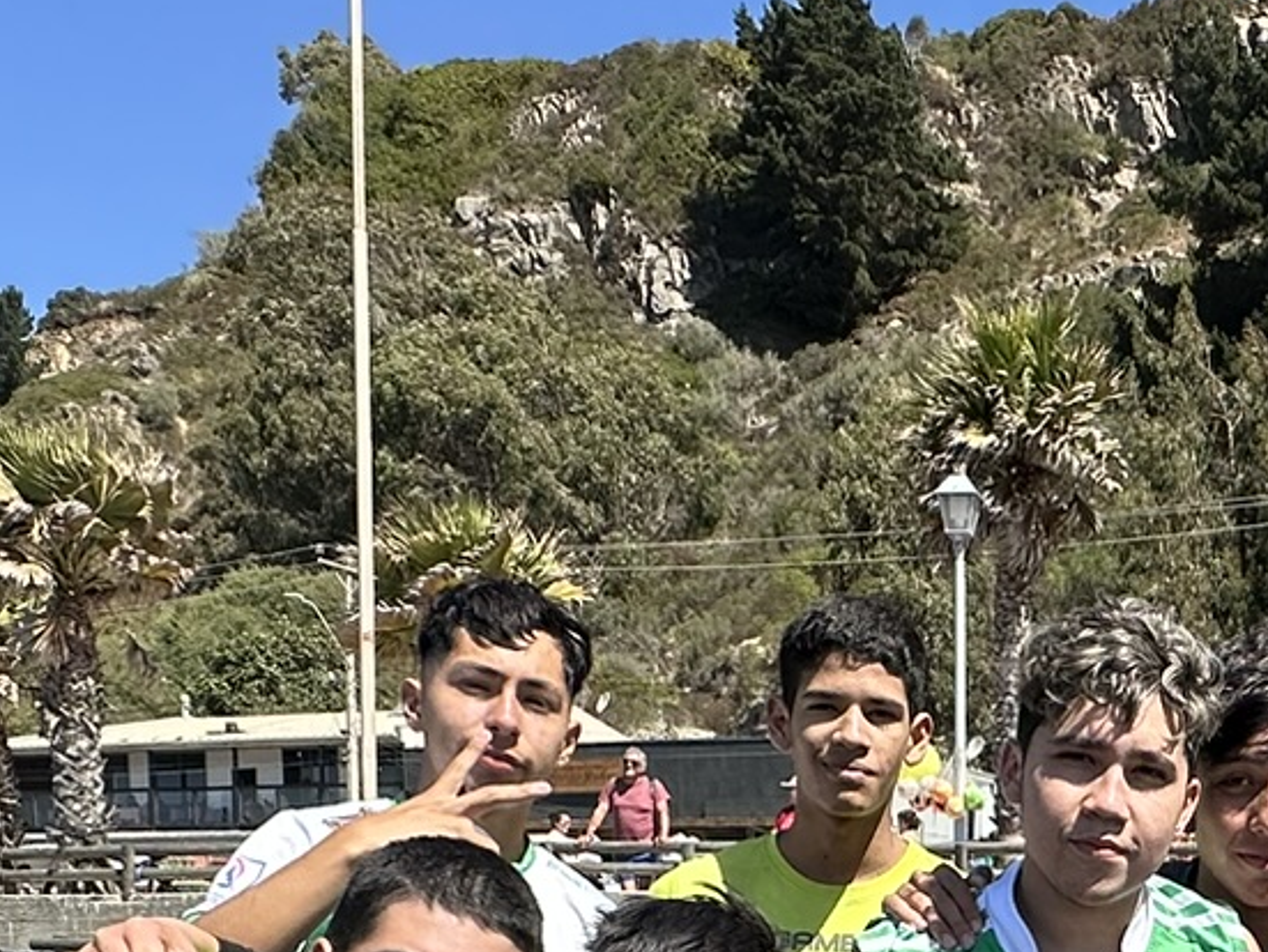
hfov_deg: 34.5
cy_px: 1223
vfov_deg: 24.6
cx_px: 1174
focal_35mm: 52
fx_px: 1906
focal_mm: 2.22
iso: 40
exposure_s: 1/1147
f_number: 2.2
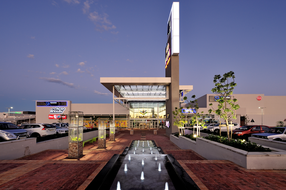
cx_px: 143
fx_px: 111
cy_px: 95
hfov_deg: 104.3
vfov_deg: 81.1
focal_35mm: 14
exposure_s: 1/1.5
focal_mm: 14
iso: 200
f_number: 13
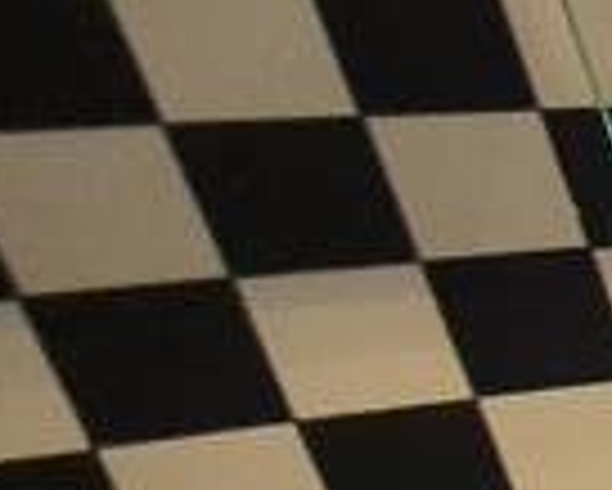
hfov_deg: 10.3
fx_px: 1541
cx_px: 2018
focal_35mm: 85
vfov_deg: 16.1
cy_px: 802
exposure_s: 1/50
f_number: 2.2
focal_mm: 2.2
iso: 100
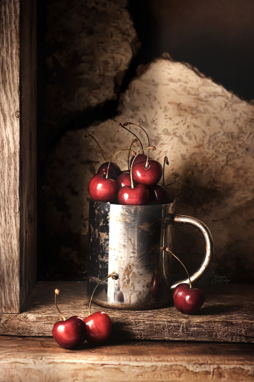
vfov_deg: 26.0
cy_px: 191
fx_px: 827
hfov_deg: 17.5
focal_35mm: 78
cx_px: 127
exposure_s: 2.5
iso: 100
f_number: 8
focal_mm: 78
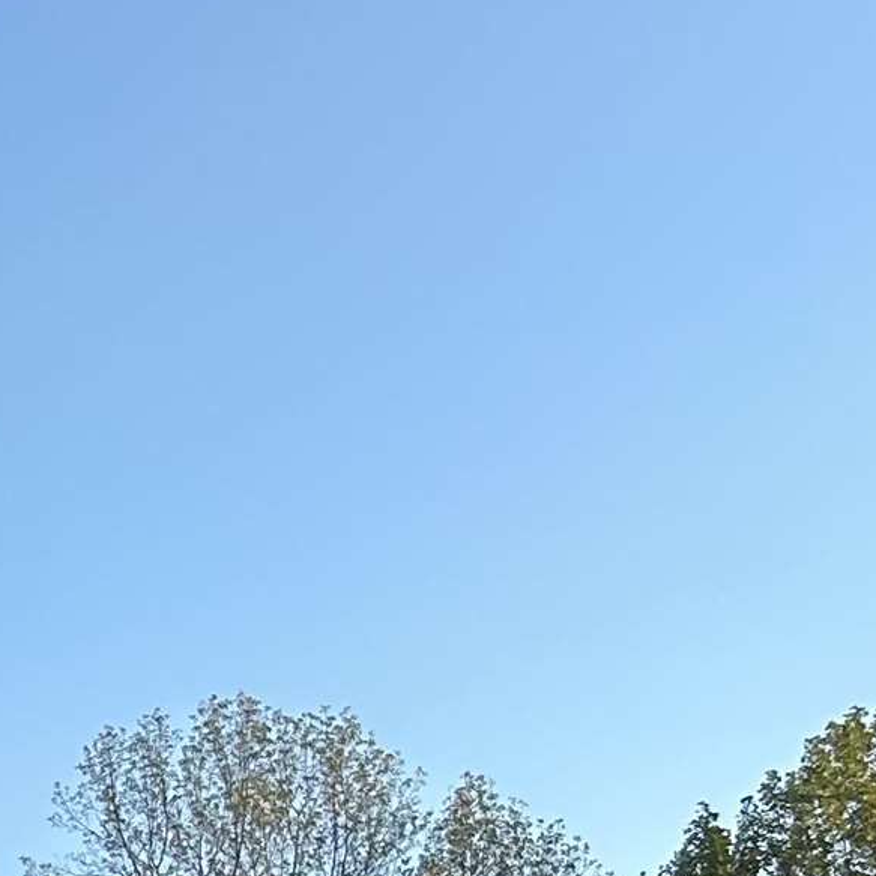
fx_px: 3464
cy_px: 1115
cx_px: -1271
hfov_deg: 11.6
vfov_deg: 13.9
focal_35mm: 121
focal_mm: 5.7
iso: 50
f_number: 1.5
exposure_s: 1/1100
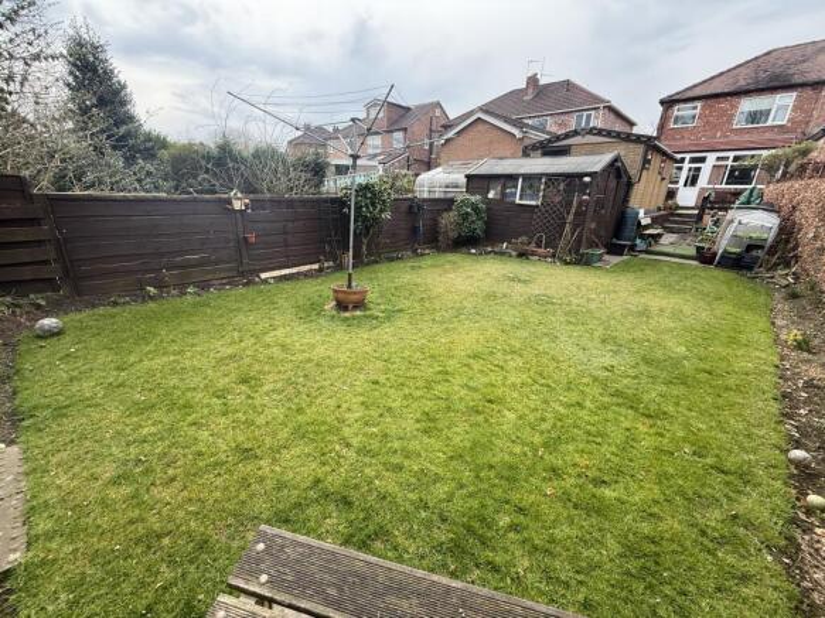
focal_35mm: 14
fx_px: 334
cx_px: 412
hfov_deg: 102.1
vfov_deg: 85.7
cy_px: 309
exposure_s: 1/253
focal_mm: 2.22
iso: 50
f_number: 2.2
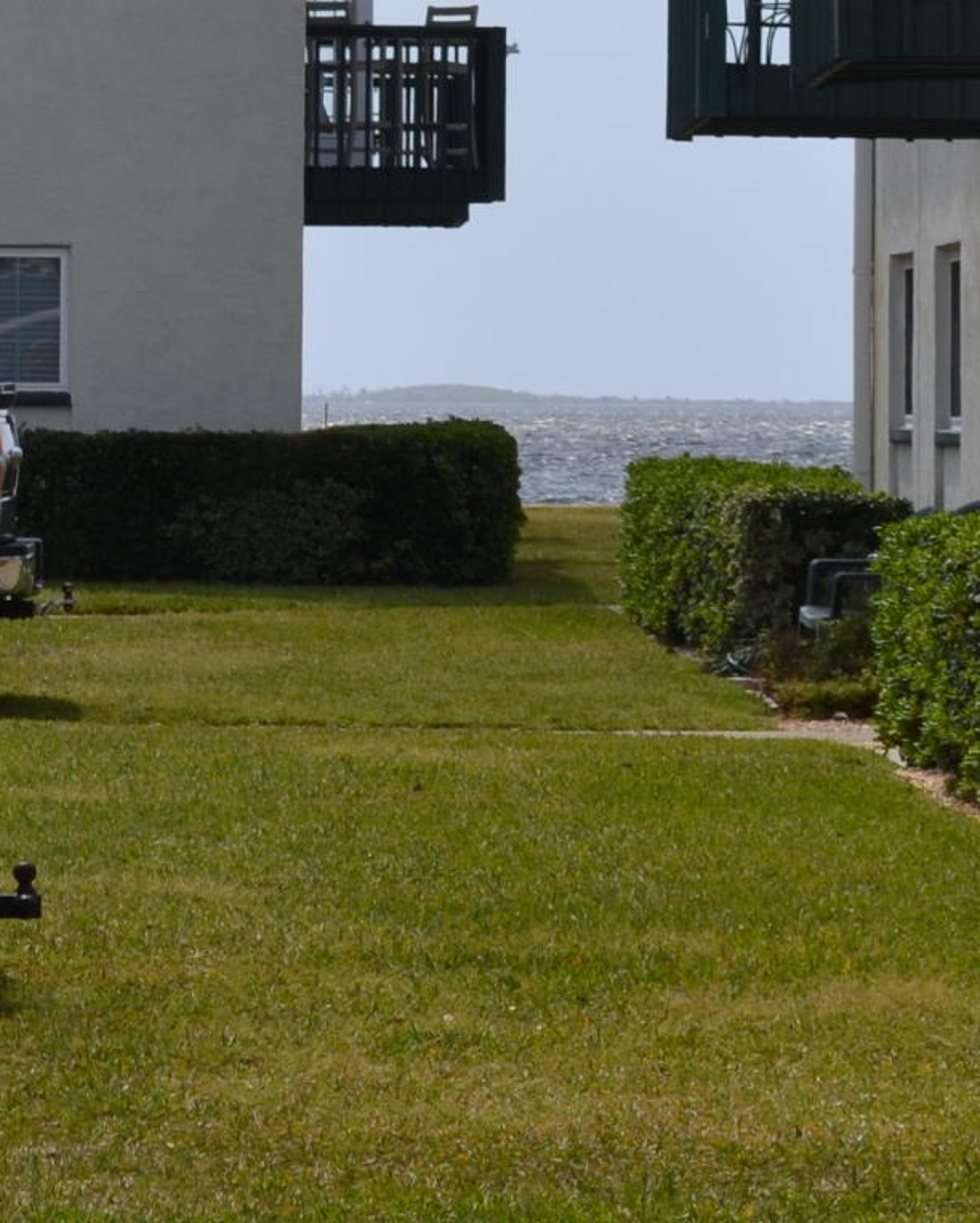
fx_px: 11007
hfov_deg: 5.1
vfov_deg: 6.3
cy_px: -155
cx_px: 372
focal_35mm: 304
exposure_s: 1/250
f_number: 8
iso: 100
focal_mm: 55
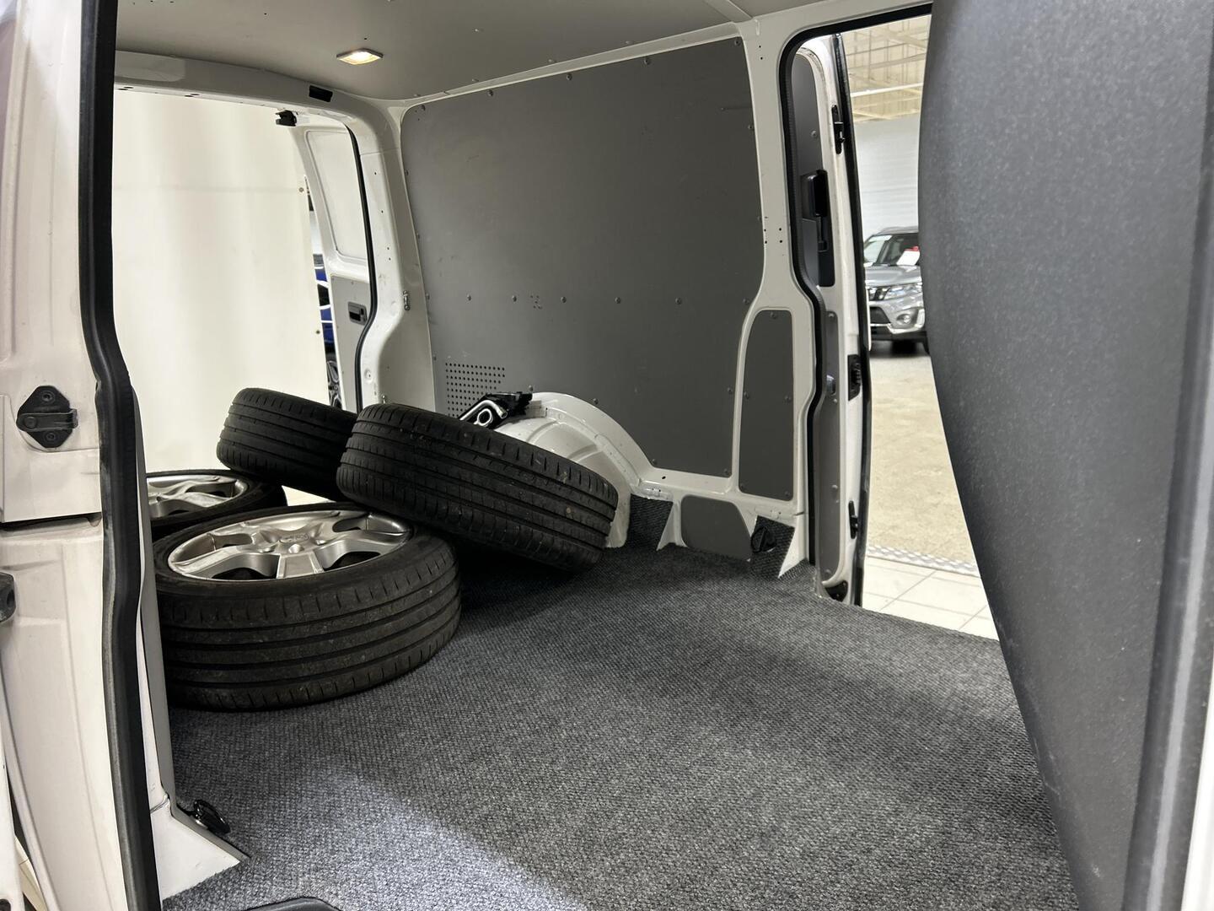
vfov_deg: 53.1
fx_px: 912
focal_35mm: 26
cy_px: 456
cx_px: 607
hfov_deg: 67.3
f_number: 1.5
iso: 125
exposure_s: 1/50
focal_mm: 5.7
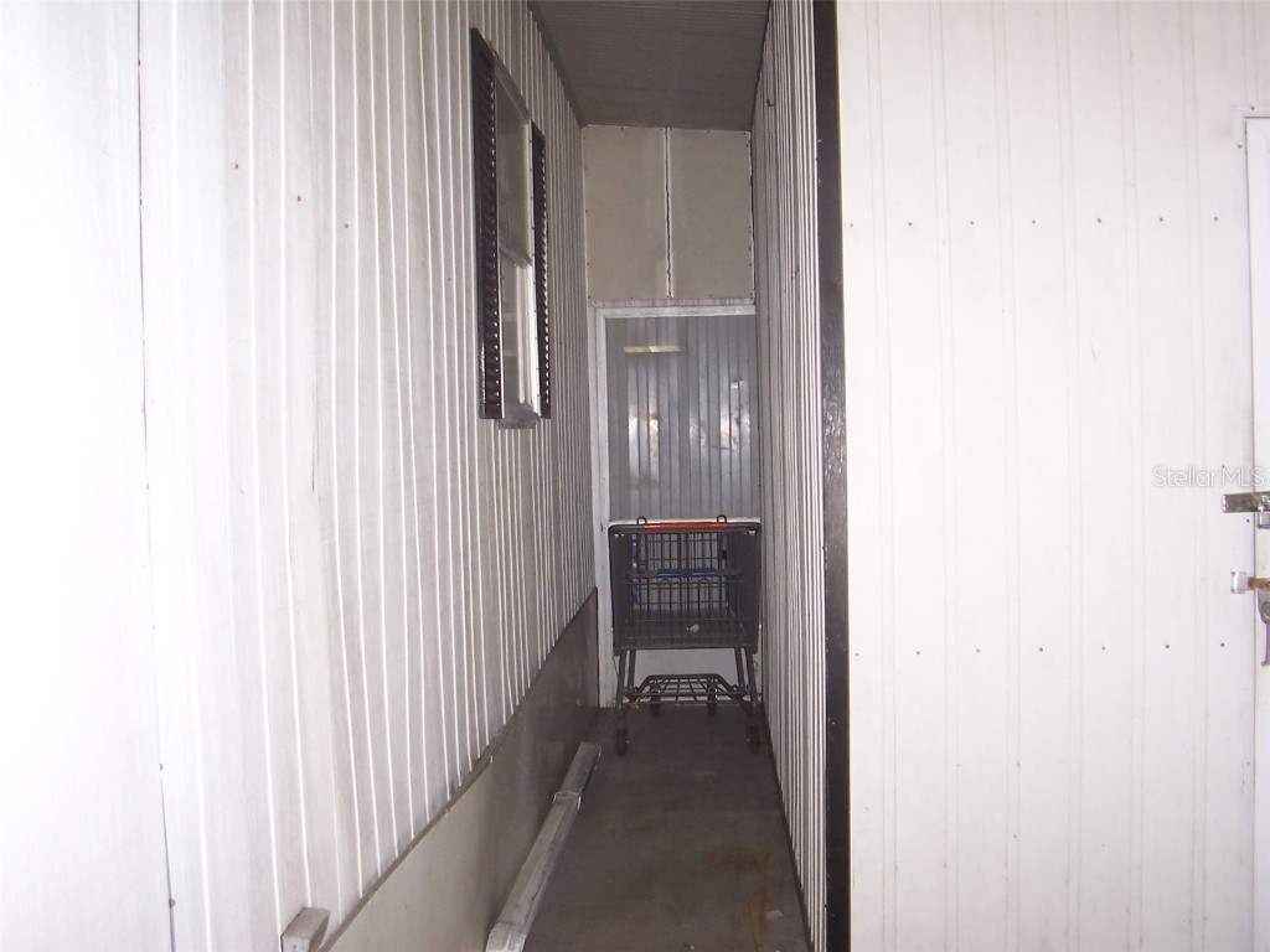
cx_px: 635
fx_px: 1357
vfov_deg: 38.7
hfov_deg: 50.1
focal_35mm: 37
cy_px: 476
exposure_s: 1/60
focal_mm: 5.6
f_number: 2.8
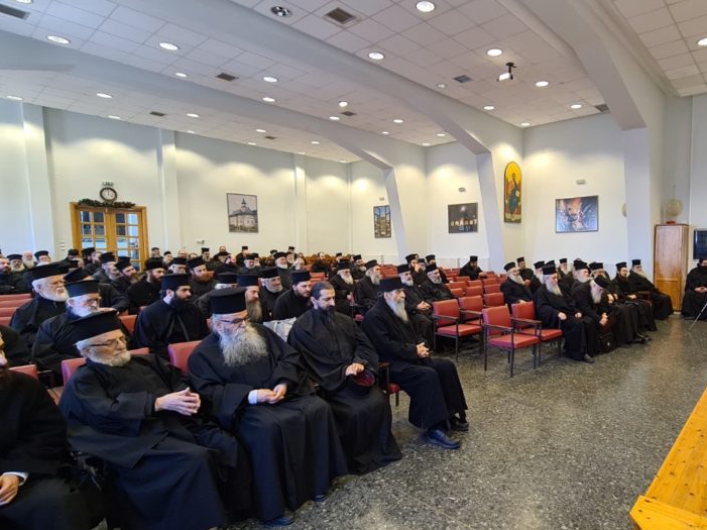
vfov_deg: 68.6
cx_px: 483
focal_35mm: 19
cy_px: 276
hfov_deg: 81.2
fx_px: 388
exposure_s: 1/50
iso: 320
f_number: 2.2
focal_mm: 2.22
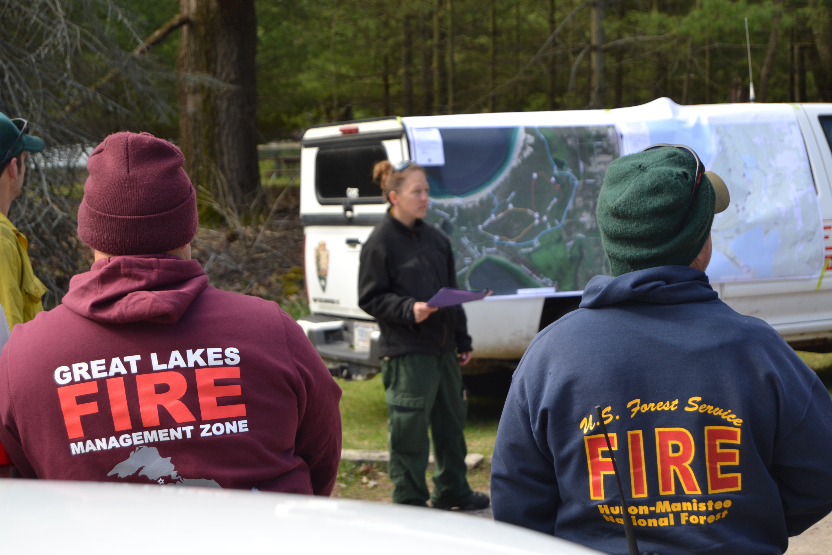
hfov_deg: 24.6
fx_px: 1907
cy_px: 278
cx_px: 416
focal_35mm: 82
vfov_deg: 16.6
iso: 140
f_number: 5.6
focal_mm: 55
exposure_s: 1/125
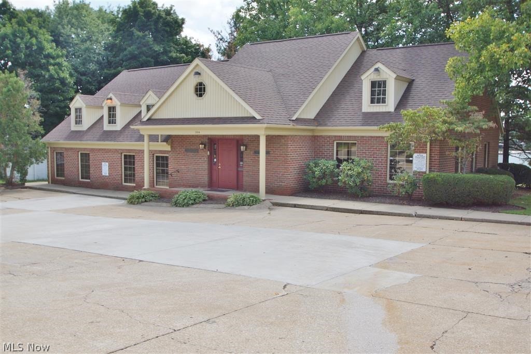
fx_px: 531
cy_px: 177
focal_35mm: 36
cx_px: 266
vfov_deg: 36.8
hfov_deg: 53.1
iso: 100
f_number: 8
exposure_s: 1/200
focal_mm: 24
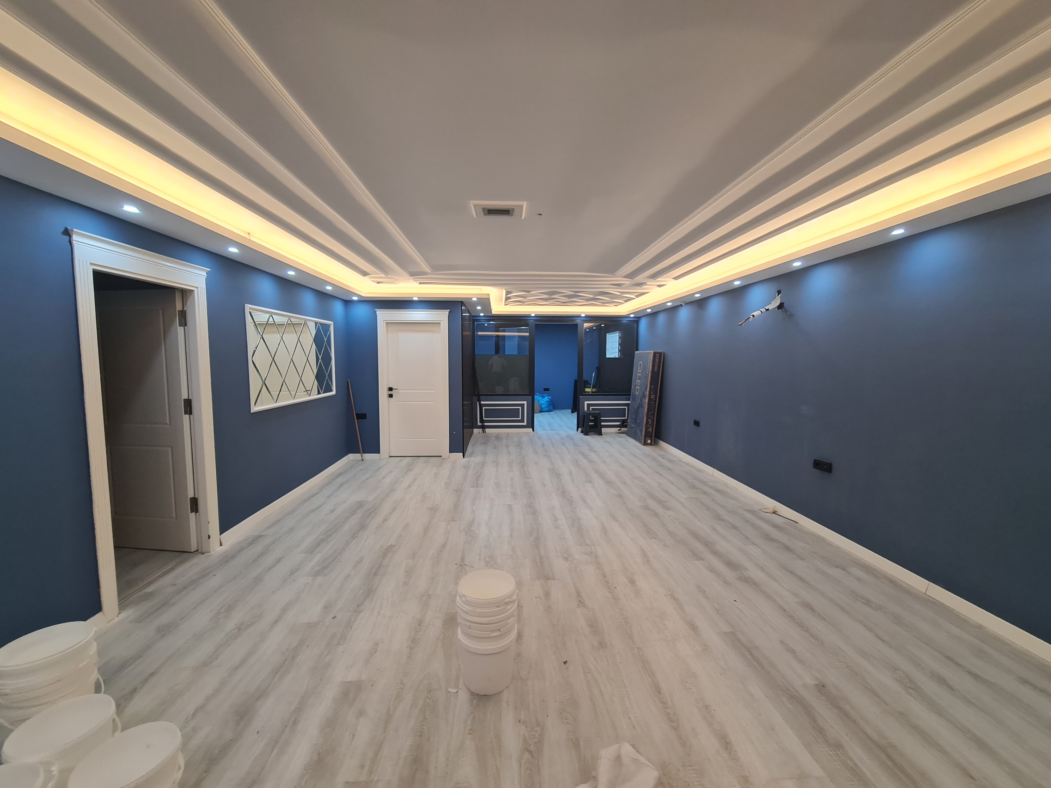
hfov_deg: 106.2
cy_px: 394
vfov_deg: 89.9
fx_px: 395
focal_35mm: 13
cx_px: 526
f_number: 2.2
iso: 200
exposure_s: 1/50
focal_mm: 2.2
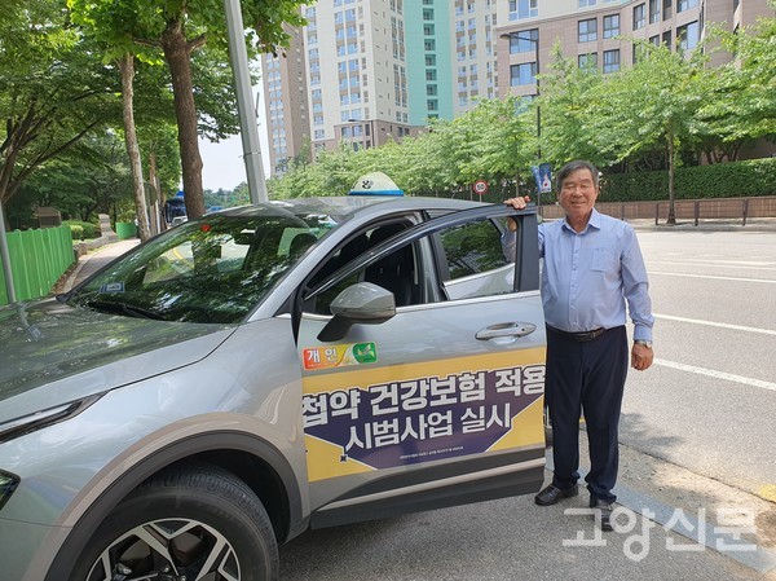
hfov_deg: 67.3
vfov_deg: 53.0
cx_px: 388
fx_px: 582
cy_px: 290
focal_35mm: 26
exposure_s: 1/588
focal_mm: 4.3
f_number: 2.4
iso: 50
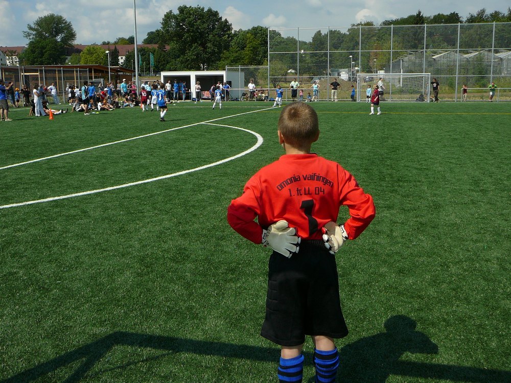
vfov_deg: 40.7
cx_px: 256
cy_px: 192
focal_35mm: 35
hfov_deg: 52.6
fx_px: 517
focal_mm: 5.2
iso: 80
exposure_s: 1/640
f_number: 5
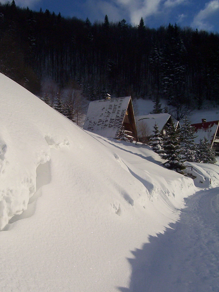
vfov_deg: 36.0
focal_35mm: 53
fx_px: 447
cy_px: 178
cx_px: 85
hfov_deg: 27.4
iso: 100
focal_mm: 5.77
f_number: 5.17
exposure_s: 1/1701
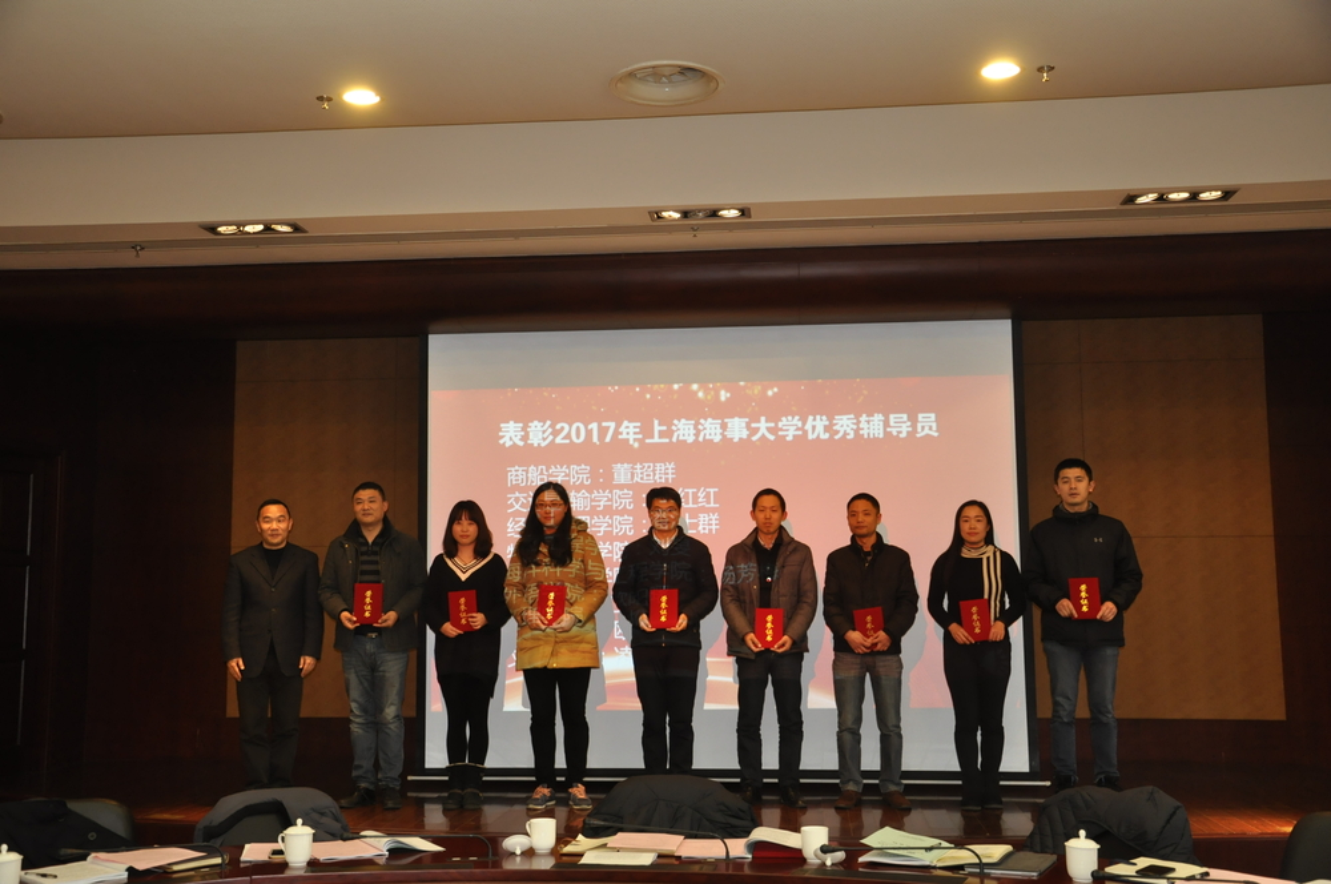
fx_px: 1385
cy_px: 442
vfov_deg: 35.4
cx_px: 666
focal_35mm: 38
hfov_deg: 51.3
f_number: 4
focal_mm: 25
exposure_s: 1/60
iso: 800
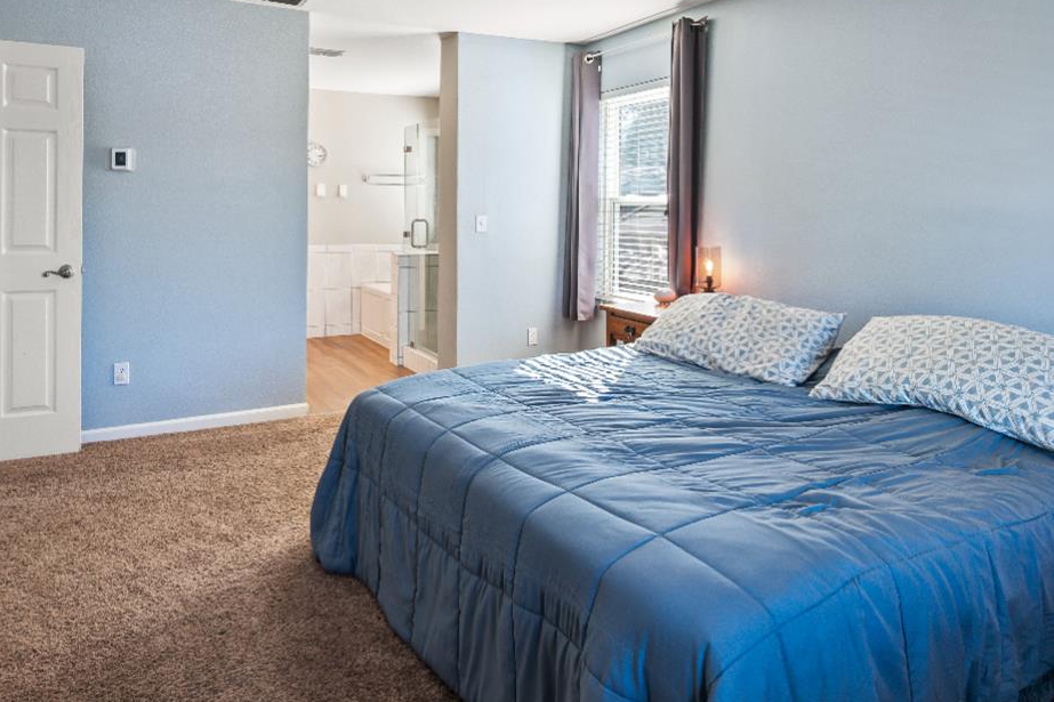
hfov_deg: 69.4
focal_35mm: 26
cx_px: 541
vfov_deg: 48.3
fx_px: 761
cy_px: 208
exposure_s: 1/1.67
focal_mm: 16
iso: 200
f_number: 8
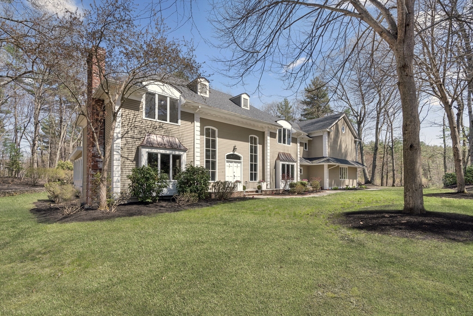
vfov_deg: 73.8
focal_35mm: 16
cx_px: 236
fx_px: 210
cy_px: 158
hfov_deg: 96.7
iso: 100
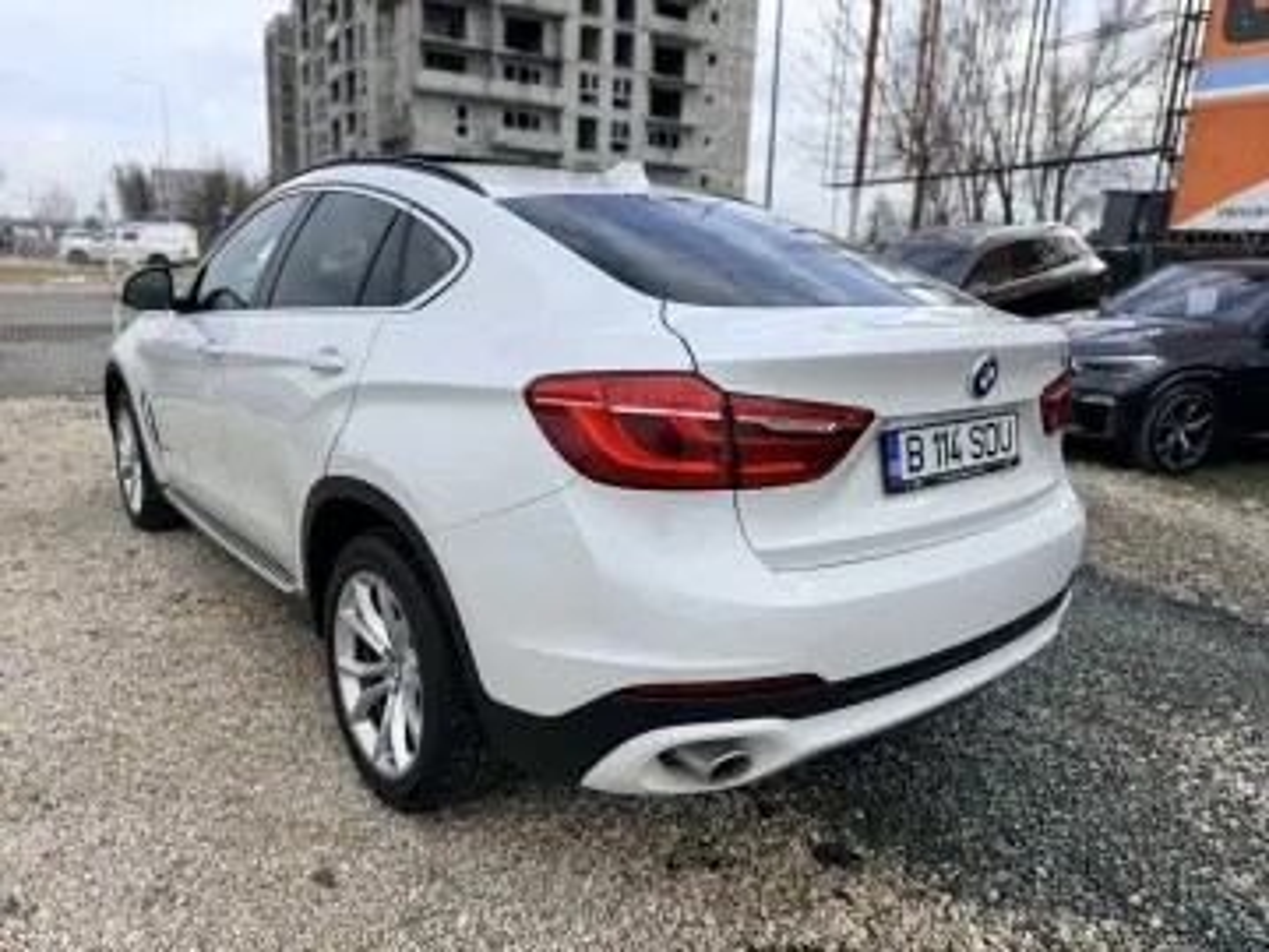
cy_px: 476
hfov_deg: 71.6
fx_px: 880
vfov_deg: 56.8
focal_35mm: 24
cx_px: 634
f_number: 1.78
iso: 80
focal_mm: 6.76
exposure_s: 1/2907
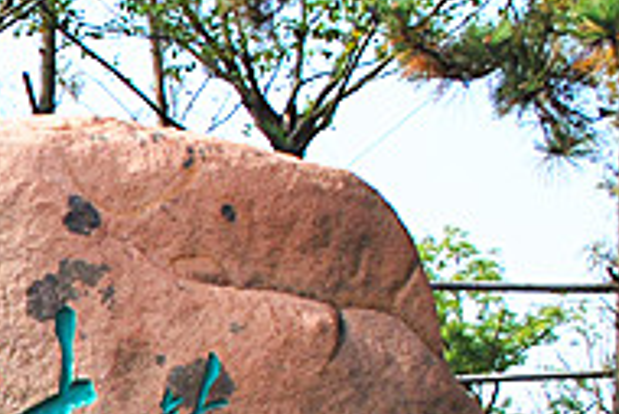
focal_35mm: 183
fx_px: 3151
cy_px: 507
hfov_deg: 10.4
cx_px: -564
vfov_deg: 7.4
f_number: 7.1
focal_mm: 29
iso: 100
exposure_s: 1/200
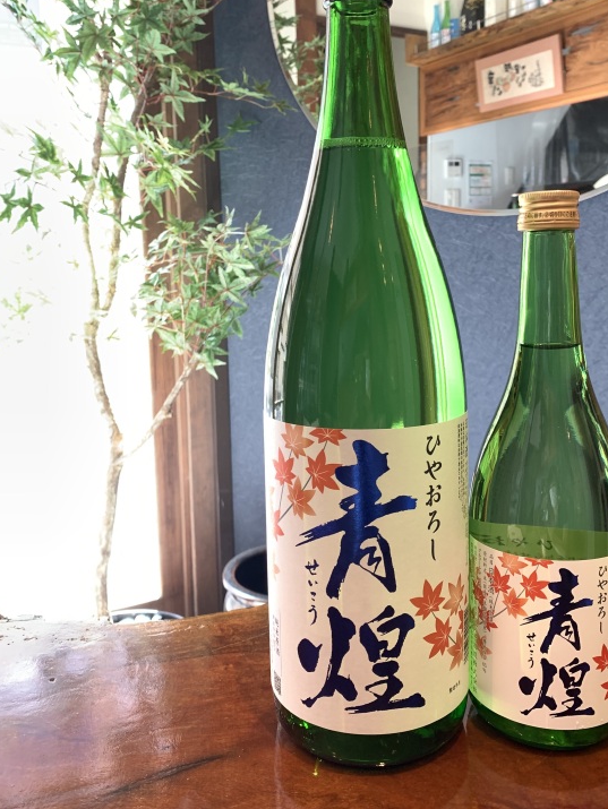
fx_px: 725
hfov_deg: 45.4
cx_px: 333
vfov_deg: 58.1
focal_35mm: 31
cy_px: 350
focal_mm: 4.25
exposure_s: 1/50
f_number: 1.8
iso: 160
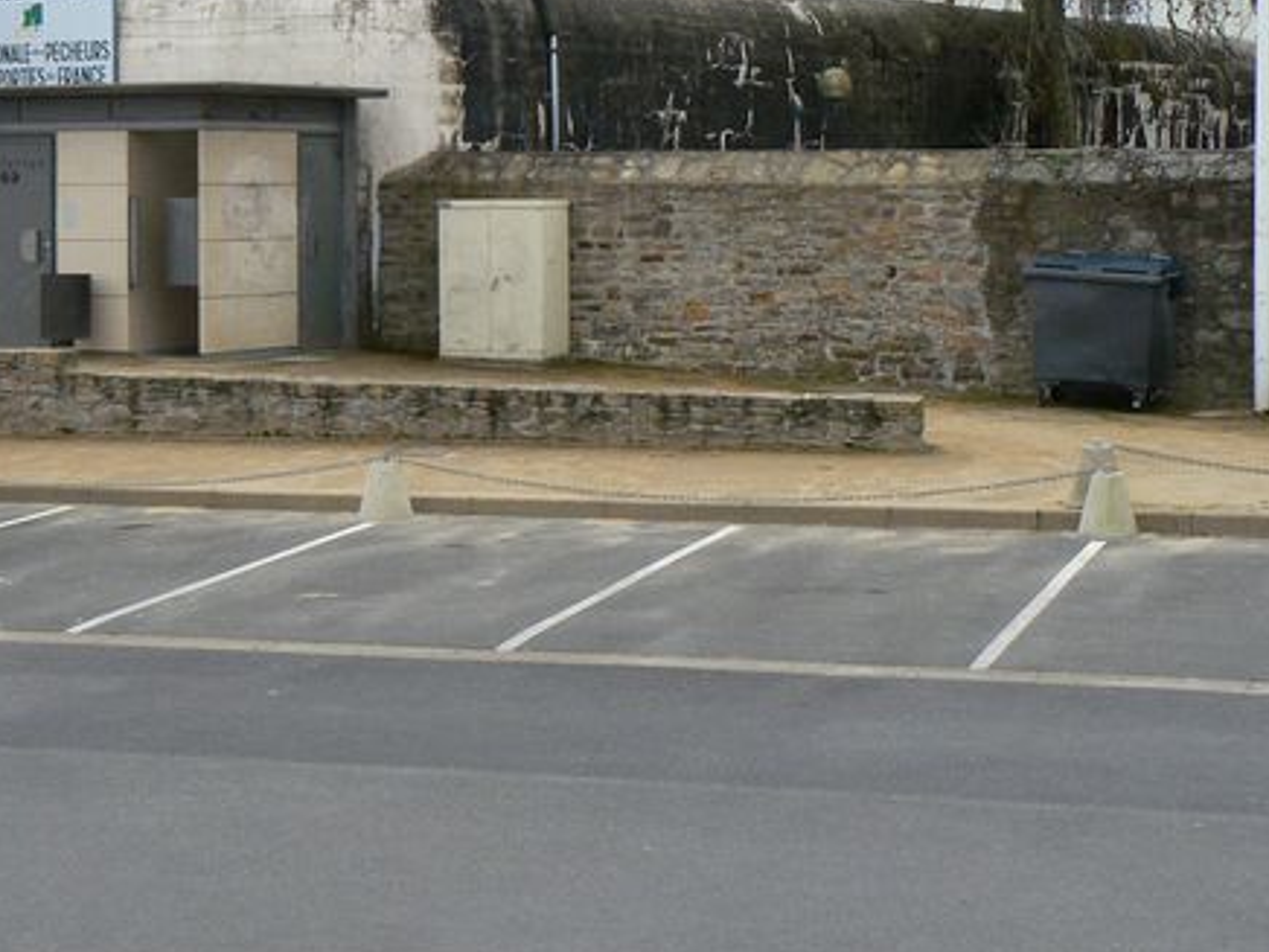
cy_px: 245
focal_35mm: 86
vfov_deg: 17.1
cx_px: 445
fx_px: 3153
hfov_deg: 22.7
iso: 200
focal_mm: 9.2
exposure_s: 1/400
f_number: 5.6
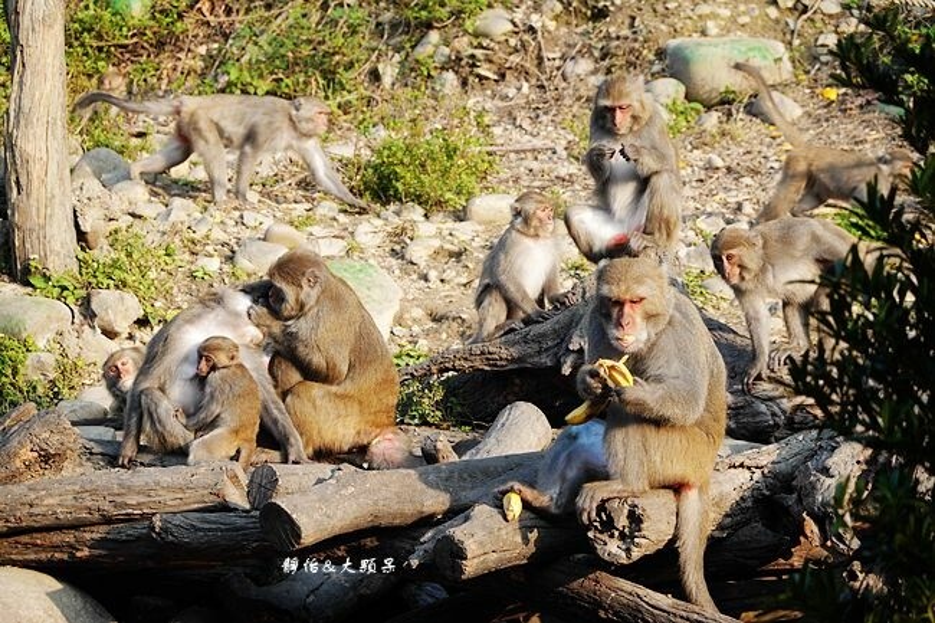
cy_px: 312
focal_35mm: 159
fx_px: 4128
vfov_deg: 8.6
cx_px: 468
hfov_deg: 12.9
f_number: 4.5
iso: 200
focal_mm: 57.82
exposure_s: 1/160
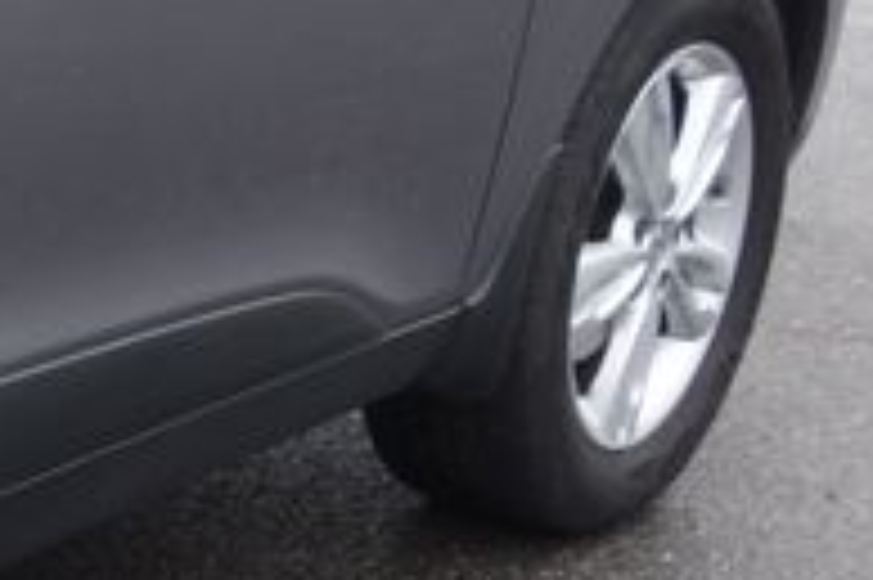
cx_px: -1166
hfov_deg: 11.6
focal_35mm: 148
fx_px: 3586
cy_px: 128
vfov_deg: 9.2
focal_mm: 10.4
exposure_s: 1/100
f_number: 4.5
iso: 125
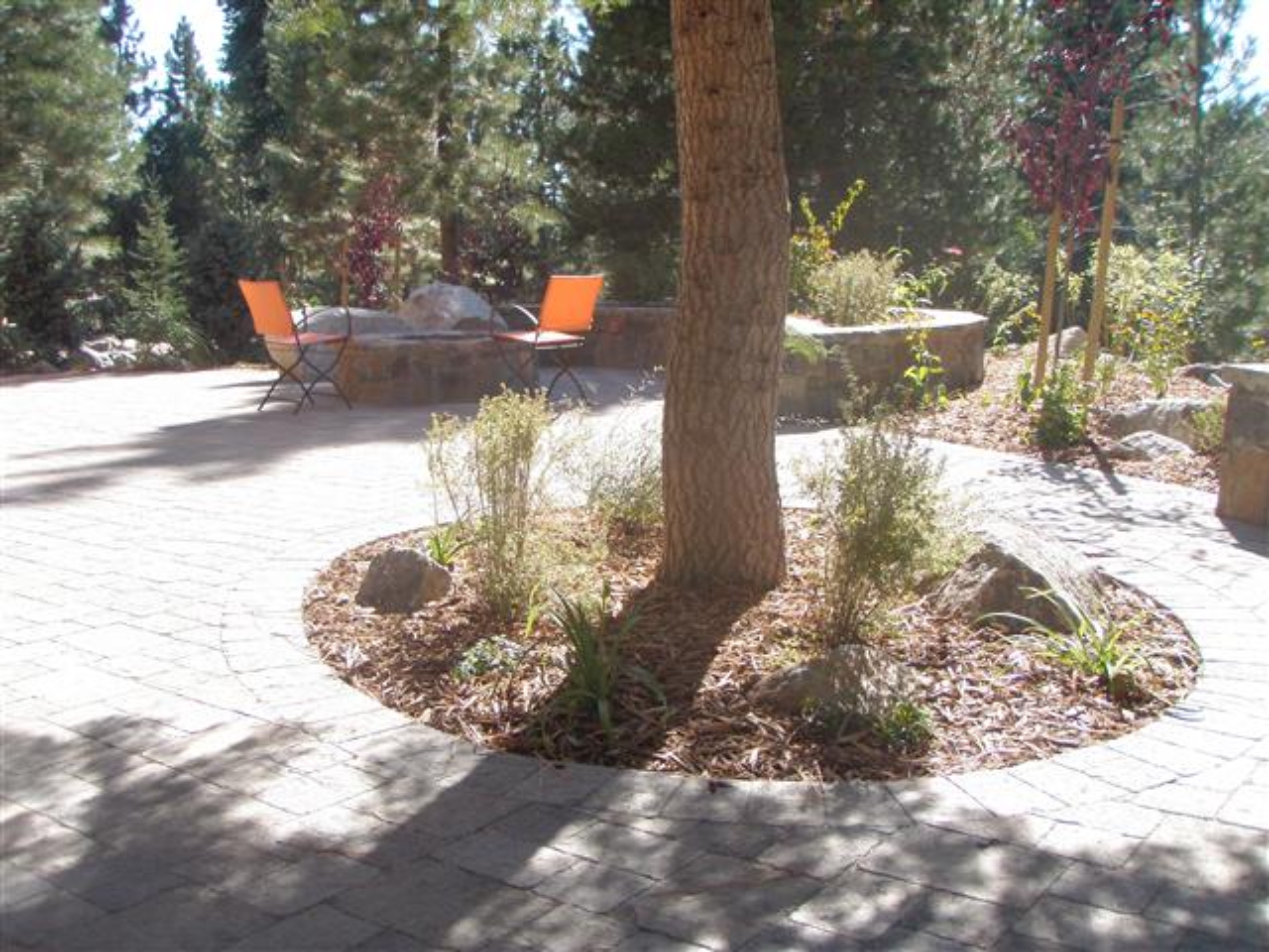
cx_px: 634
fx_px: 1393
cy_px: 476
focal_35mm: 38
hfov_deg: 49.0
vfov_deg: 37.7
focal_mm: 6.7
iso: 80
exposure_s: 1/400
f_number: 3.5
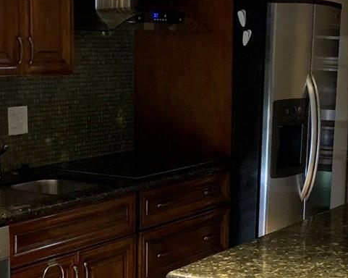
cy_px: 227
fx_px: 936
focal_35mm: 91
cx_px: 289
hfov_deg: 20.8
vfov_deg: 16.7
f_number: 1.8
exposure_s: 1/15
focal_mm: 4
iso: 100
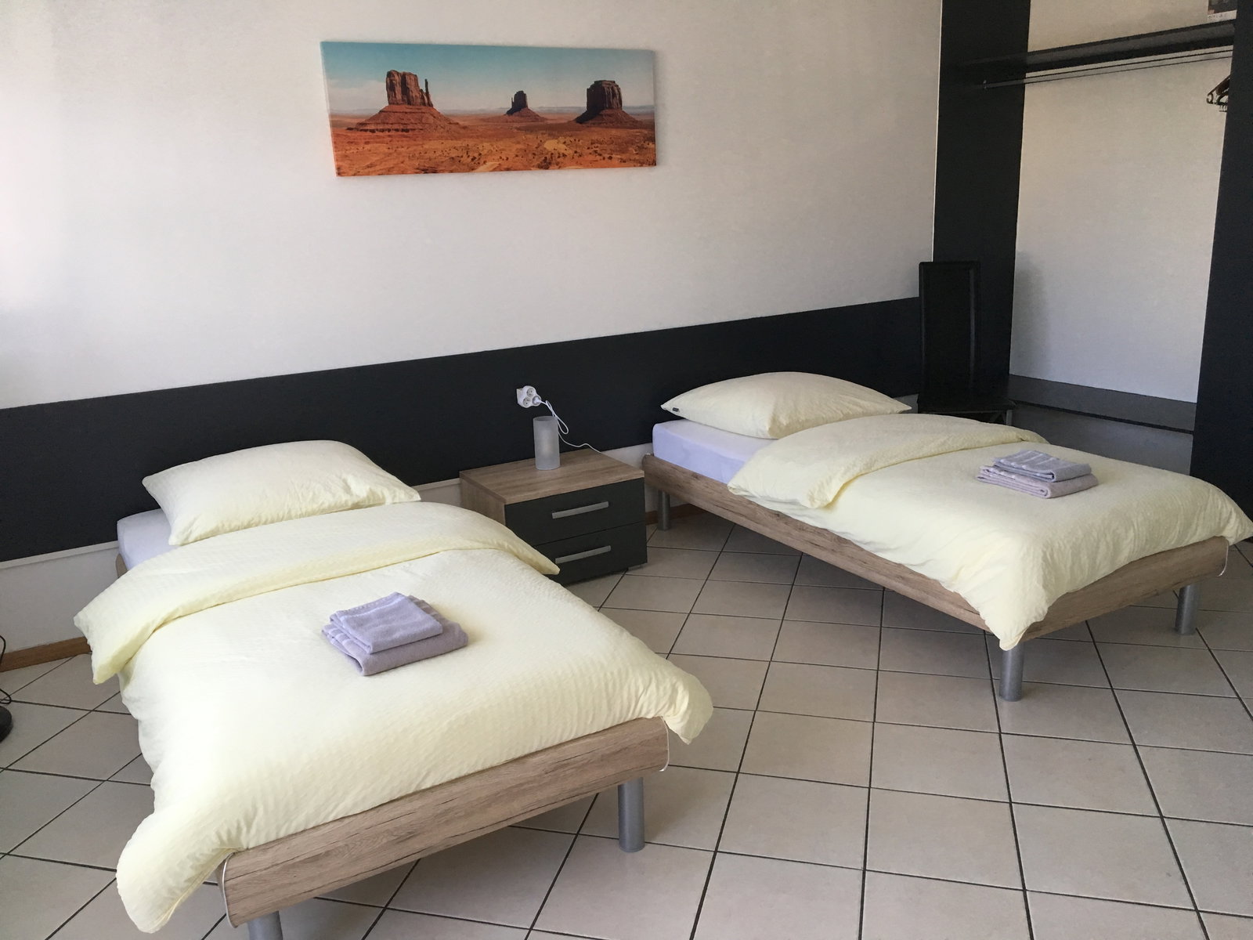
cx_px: 626
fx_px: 1050
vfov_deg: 48.2
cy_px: 470
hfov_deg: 61.7
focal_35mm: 29
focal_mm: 4.15
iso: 64
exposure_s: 1/33
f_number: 2.2
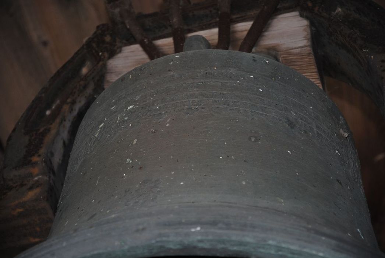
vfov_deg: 8.7
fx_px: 1686
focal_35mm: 158
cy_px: 129
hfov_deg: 13.0
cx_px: 192
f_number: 5.6
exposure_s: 1/60
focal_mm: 105
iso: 200
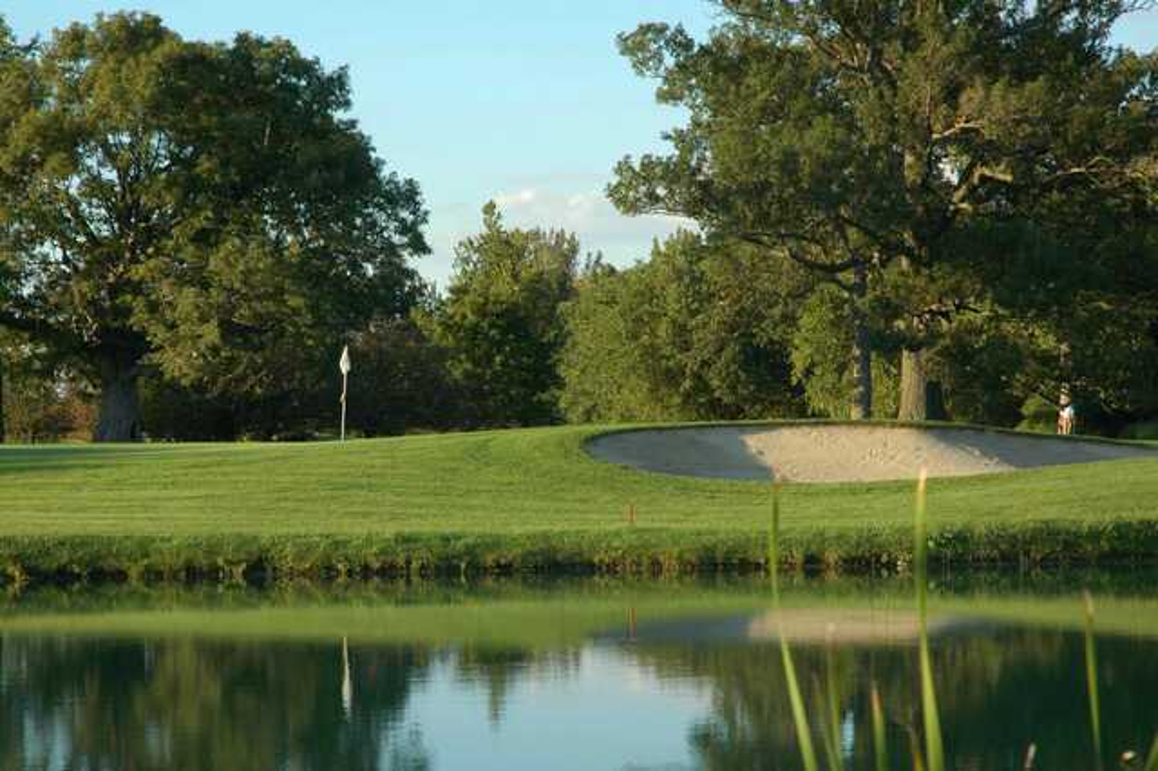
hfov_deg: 19.5
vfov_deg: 13.0
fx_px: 3376
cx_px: 579
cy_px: 386
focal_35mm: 105
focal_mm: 70
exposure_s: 1/50
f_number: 13
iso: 200
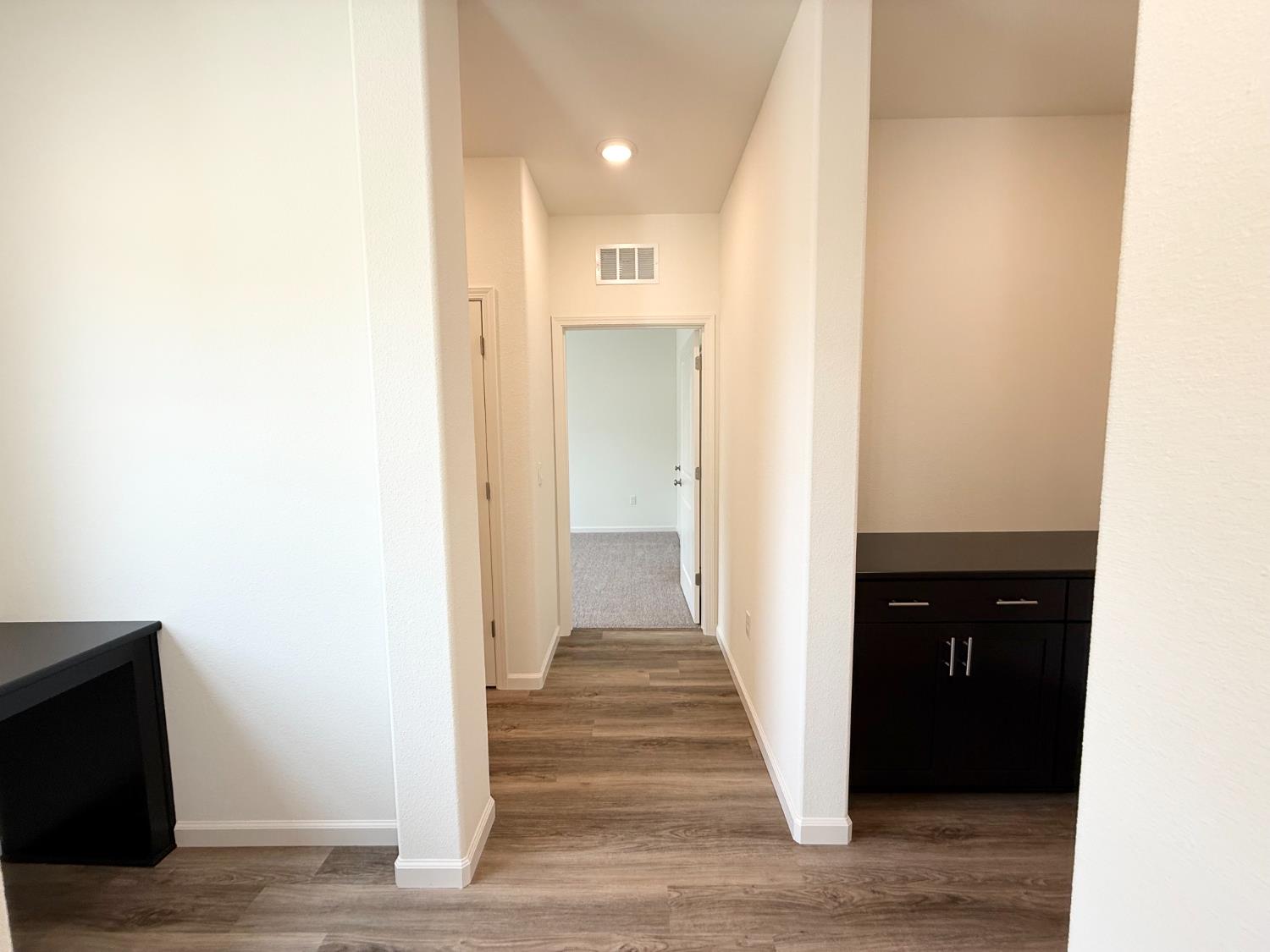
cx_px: 635
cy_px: 476
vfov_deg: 85.7
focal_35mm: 14
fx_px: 514
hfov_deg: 102.1
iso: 80
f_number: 2.2
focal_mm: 2.22
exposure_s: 1/120
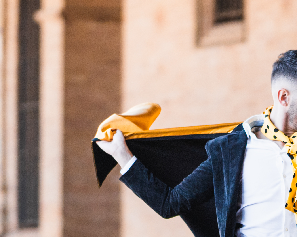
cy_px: 327
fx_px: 4694
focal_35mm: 534
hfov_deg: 3.6
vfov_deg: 2.9
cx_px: 475
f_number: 1.4
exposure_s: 1/1250
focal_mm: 85
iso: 200
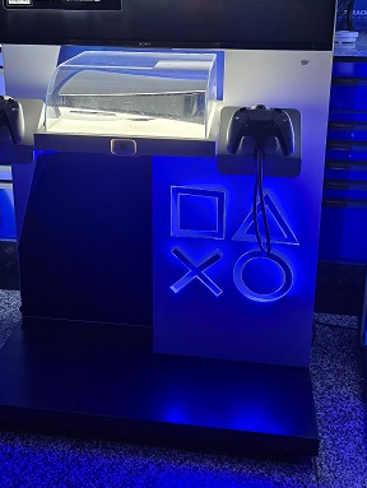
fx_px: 564
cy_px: 117
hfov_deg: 36.0
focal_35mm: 40
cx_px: 175
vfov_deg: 45.0
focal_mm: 6.3
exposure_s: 1/120
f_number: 1.7
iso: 320
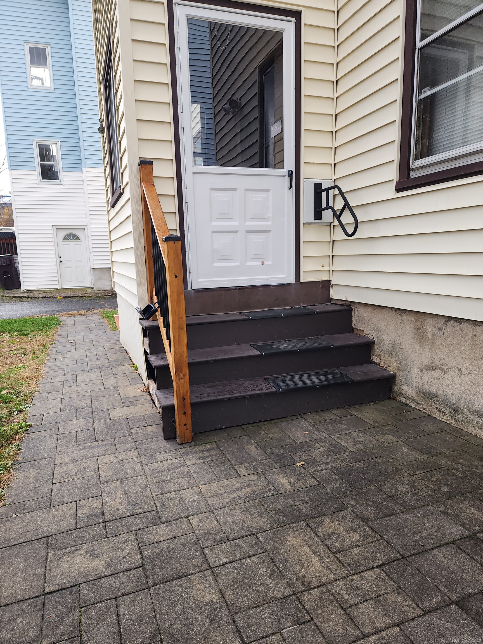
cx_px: 242
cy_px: 322
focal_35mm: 23
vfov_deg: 73.9
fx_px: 428
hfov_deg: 58.9
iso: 12
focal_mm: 6.4
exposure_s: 1/169
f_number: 1.8
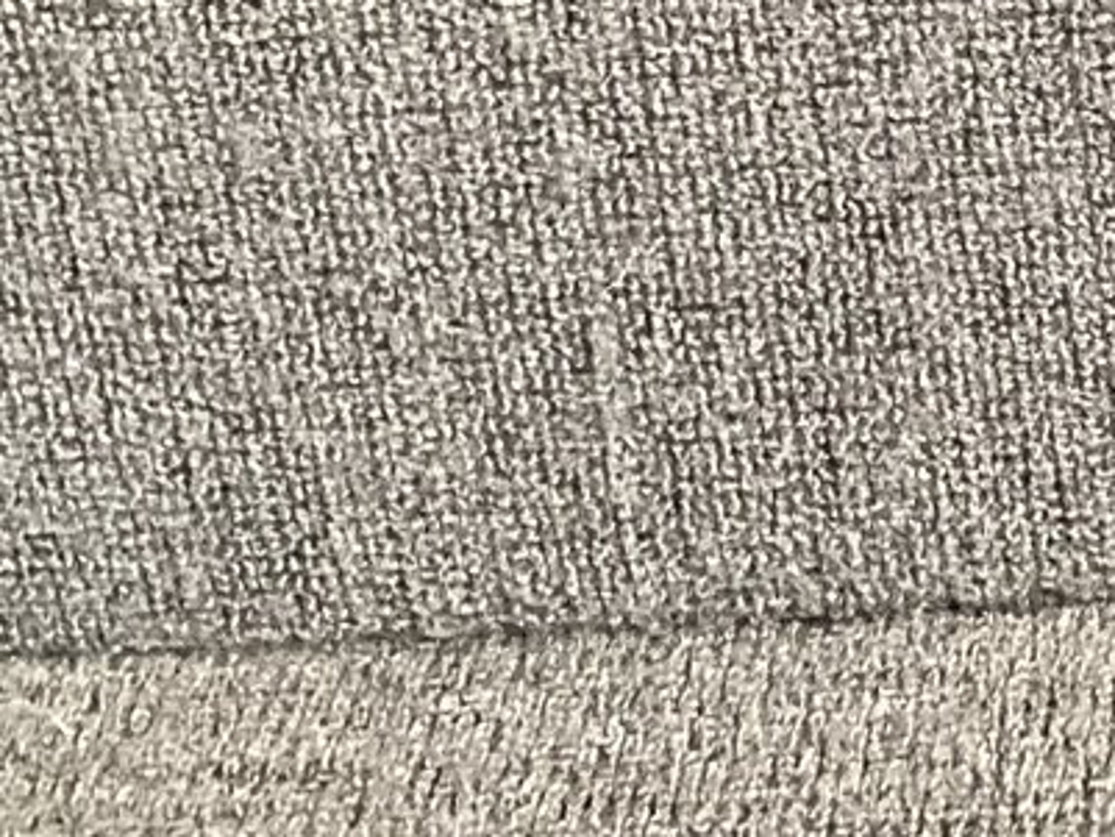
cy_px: -652
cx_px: 1500
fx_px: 3770
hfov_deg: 15.9
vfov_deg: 11.7
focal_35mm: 117
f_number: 2.4
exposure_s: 1/40
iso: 400
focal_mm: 3.3
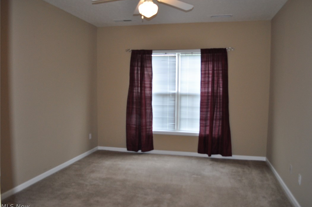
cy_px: 104
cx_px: 162
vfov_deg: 46.3
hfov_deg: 65.5
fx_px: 242
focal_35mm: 28
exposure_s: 1/125
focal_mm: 18
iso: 720
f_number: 3.5
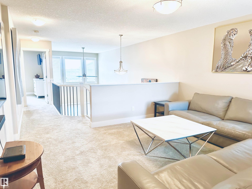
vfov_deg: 56.8
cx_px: 126
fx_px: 175
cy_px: 94
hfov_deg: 71.6
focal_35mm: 24
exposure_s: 1/60
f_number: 1.78
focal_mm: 6.86
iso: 125
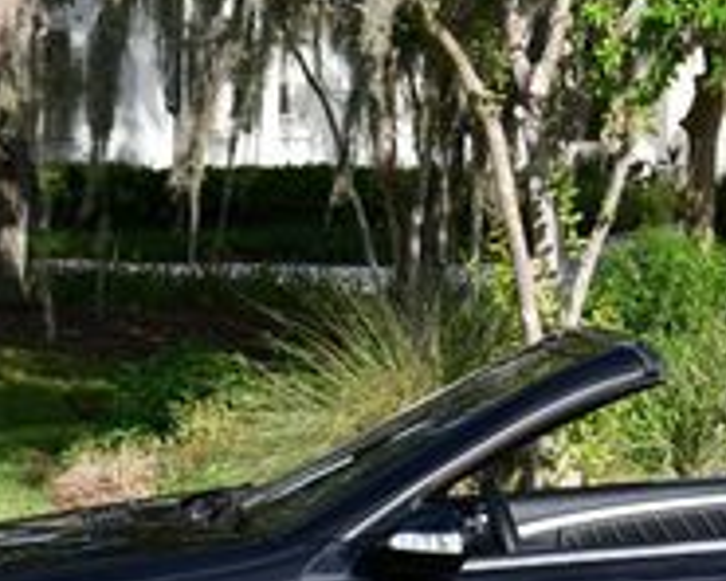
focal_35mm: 188
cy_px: 345
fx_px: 4040
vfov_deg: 8.2
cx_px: 710
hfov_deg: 10.2
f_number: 8
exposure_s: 1/250
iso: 100
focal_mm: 29
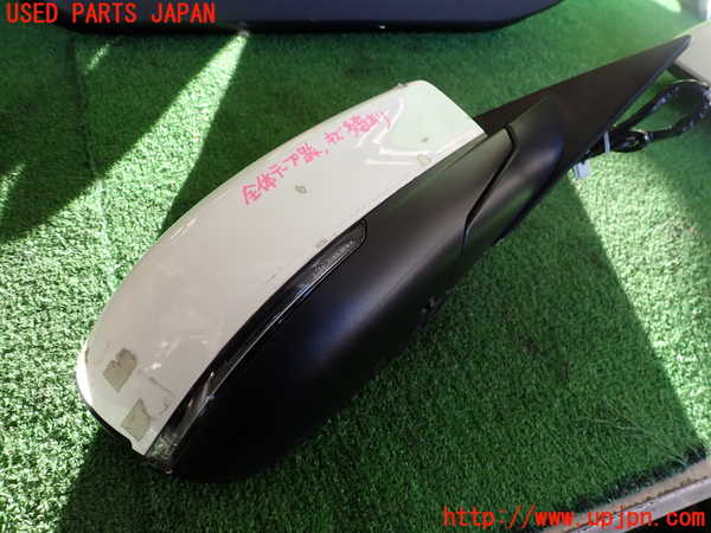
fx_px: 513
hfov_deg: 69.4
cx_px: 356
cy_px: 266
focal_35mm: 25
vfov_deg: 54.9
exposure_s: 1/80
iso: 100
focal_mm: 4.5
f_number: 2.8
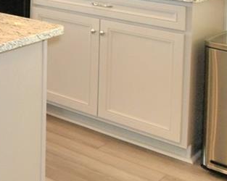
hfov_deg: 19.9
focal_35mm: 72
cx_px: -173
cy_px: -94
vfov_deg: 18.7
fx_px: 483
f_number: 4.5
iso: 100
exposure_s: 1/60
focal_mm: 10
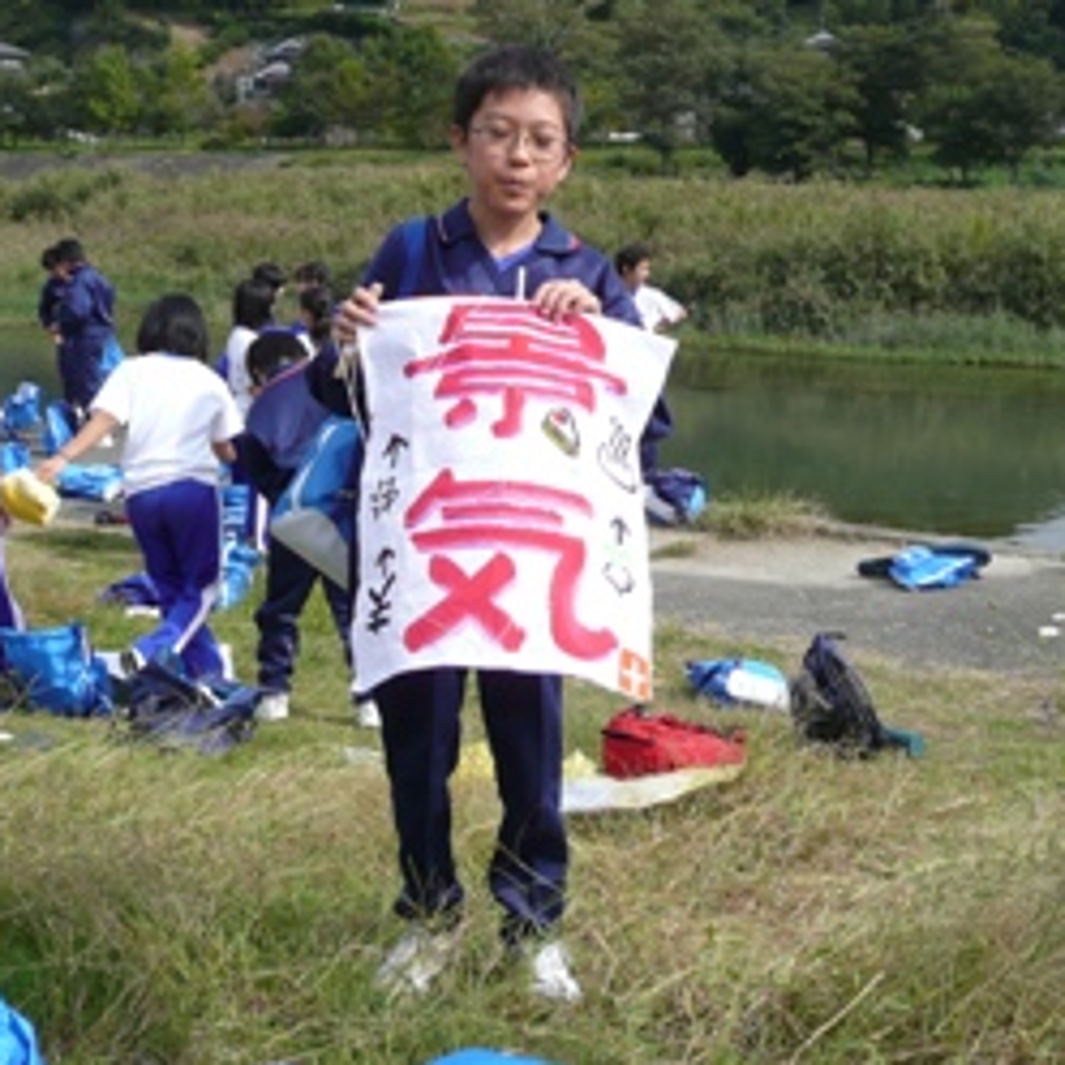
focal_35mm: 51
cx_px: 717
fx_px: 1775
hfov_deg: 33.1
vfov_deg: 33.3
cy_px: 455
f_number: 3.5
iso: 100
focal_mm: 5.2
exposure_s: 1/800
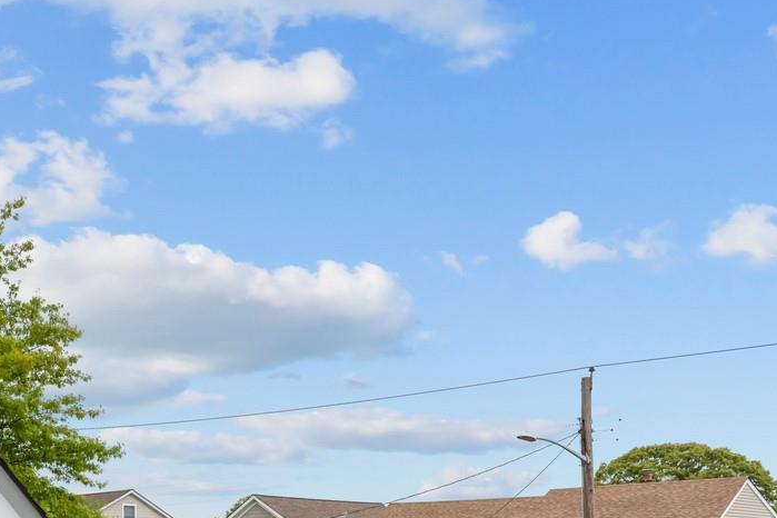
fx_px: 885
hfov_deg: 45.4
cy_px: 495
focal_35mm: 41
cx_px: 175
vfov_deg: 30.7
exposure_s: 1/320
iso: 640
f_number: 10
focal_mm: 14
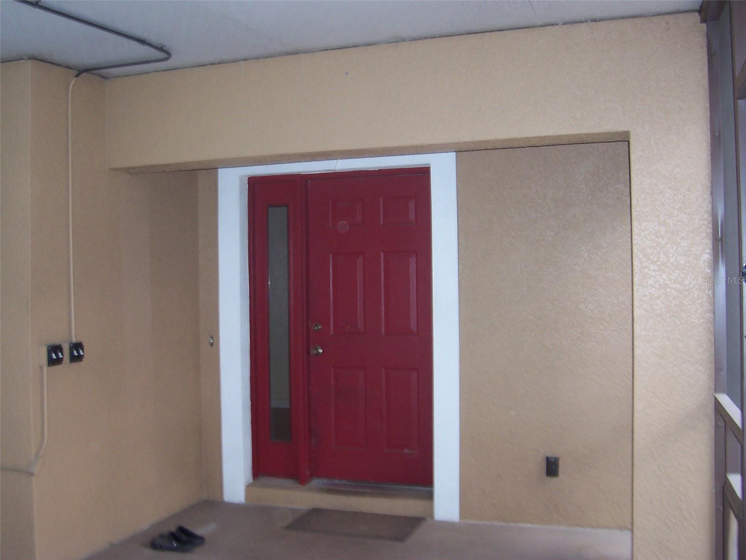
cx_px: 373
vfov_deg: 38.7
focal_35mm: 37
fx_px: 797
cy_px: 280
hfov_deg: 50.1
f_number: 2.8
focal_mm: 5.6
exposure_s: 1/60
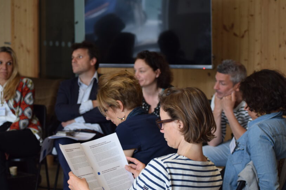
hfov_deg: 16.1
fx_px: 1009
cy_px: 112
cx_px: 140
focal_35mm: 127
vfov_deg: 10.8
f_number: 4.5
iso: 400
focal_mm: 70
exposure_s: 1/60
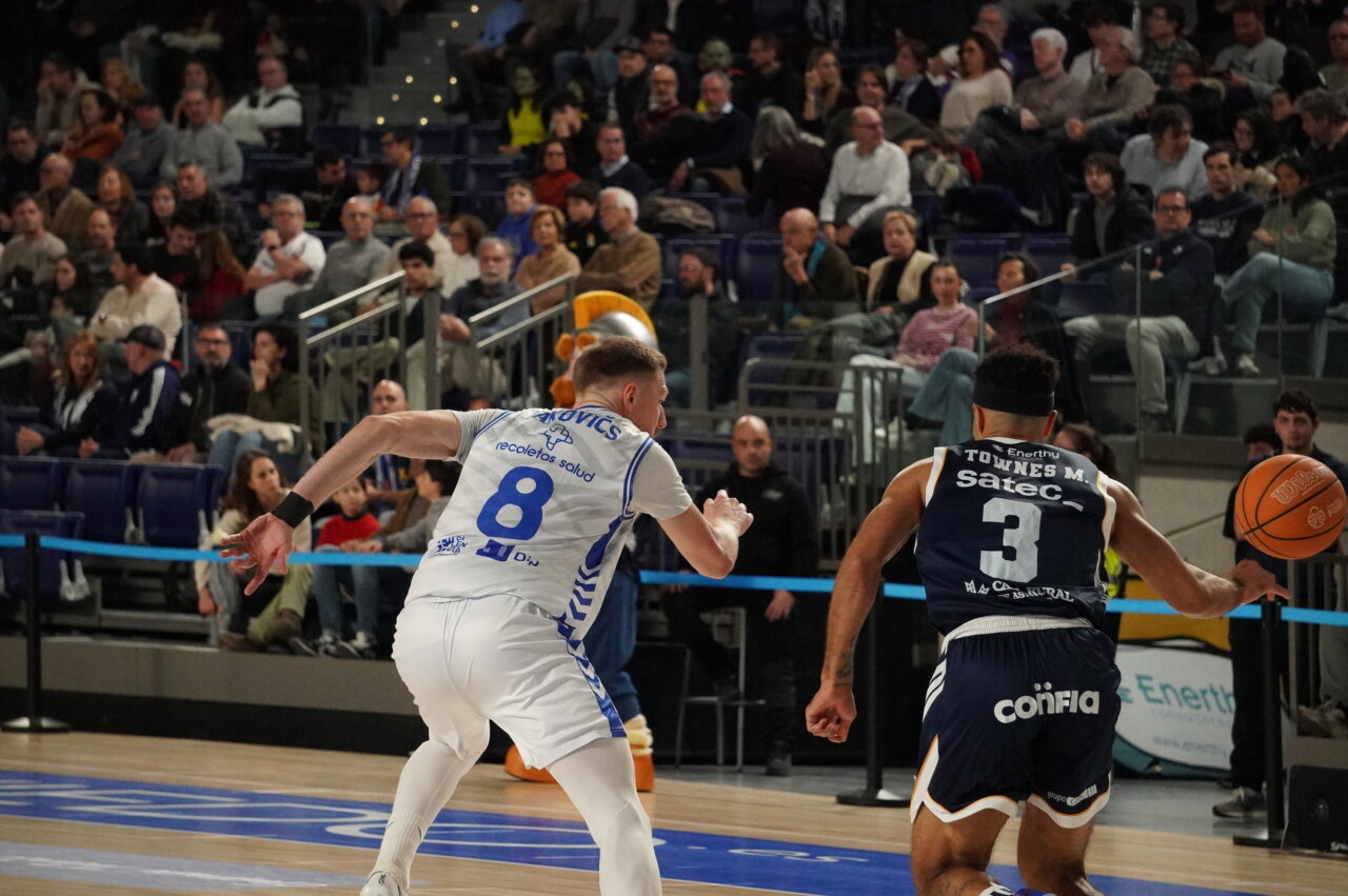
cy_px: 448
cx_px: 674
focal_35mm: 154
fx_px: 5780
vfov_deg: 8.9
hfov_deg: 13.3
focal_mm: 103
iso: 6400
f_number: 5.6
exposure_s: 1/1250
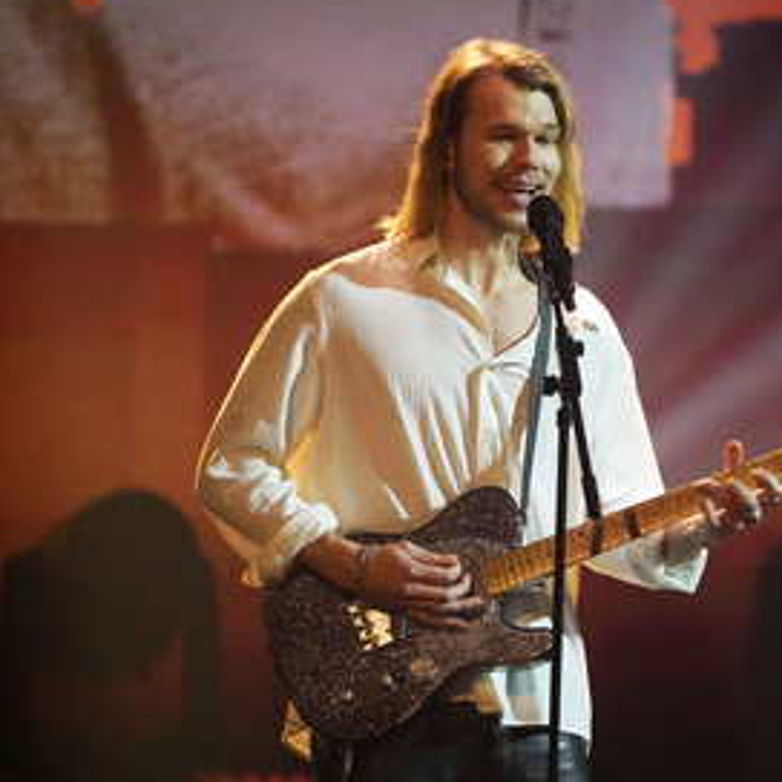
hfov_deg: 2.5
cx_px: 553
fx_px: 17968
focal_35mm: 703
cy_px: 368
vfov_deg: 2.5
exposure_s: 1/160
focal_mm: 500
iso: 6400
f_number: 6.3
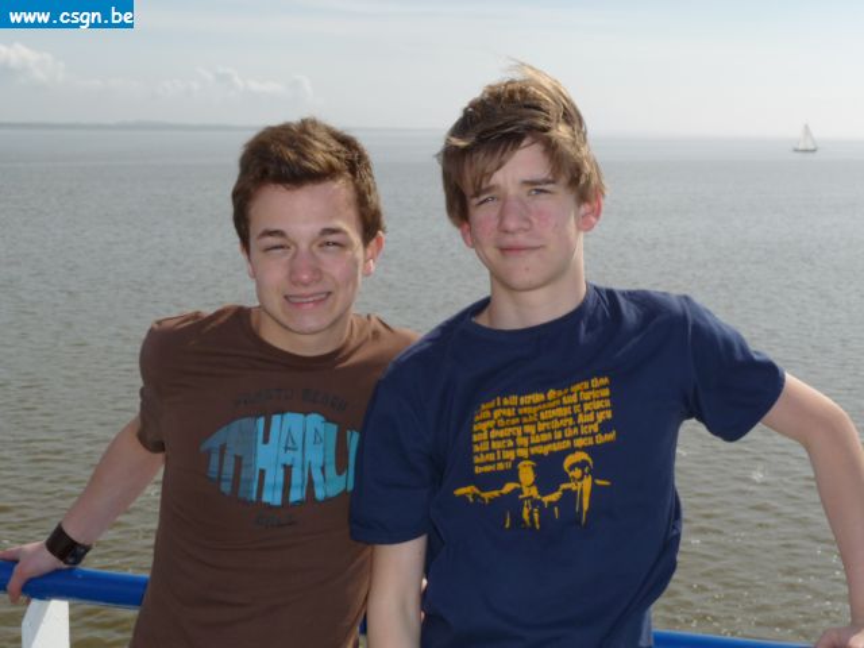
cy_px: 324
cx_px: 432
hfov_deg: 38.2
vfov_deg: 29.1
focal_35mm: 50
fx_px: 1248
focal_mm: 8.5
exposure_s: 1/1300
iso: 100
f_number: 4.2
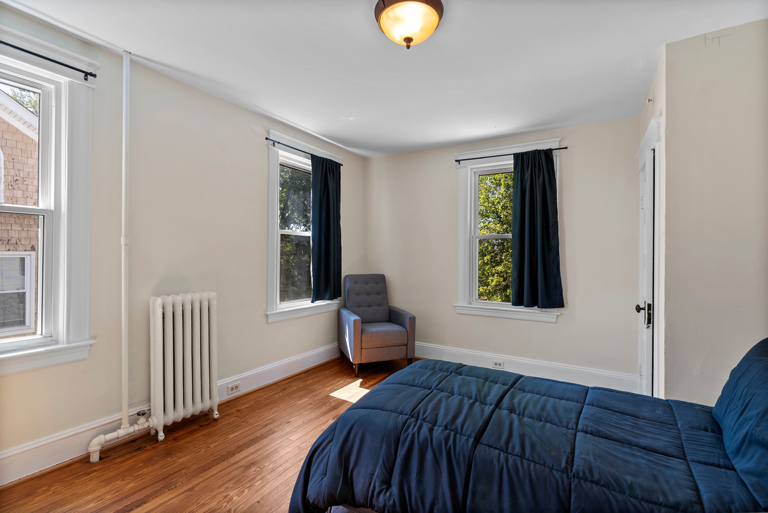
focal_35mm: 16
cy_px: 256
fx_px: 342
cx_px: 384
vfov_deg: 73.8
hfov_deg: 96.7
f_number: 8
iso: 100
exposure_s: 1/2
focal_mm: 16
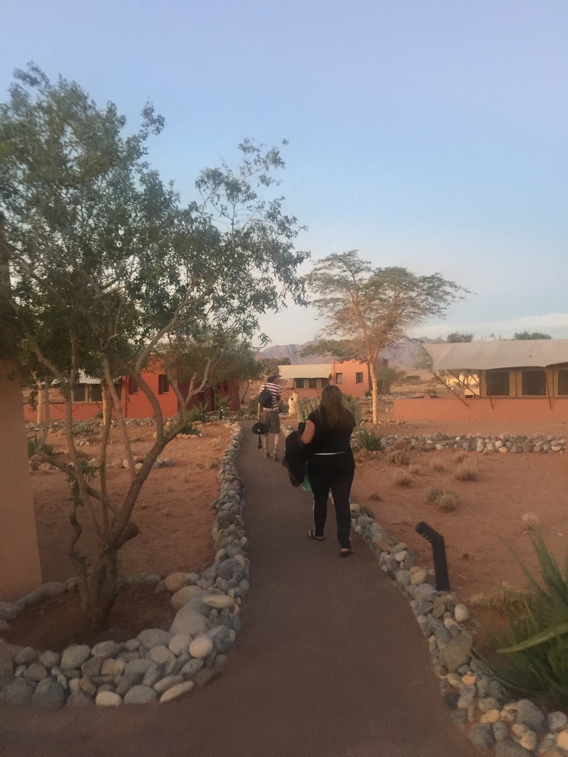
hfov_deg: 48.2
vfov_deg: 61.7
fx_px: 634
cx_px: 284
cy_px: 378
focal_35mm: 29
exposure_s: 1/10
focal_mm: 4.15
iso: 125
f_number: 2.2
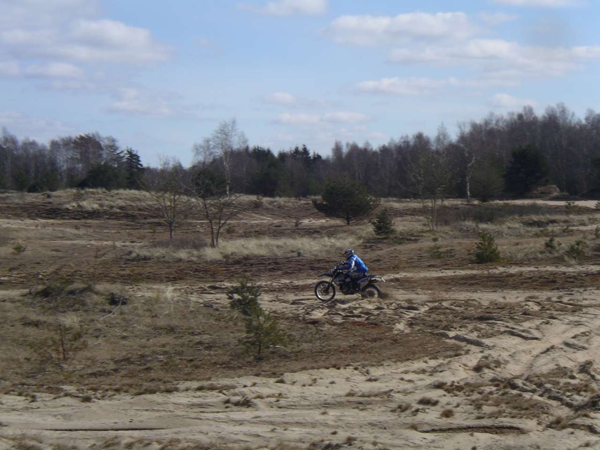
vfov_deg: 14.2
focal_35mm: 104
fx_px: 1803
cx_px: 300
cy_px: 225
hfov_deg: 18.9
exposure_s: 1/160
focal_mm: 16
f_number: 9.6
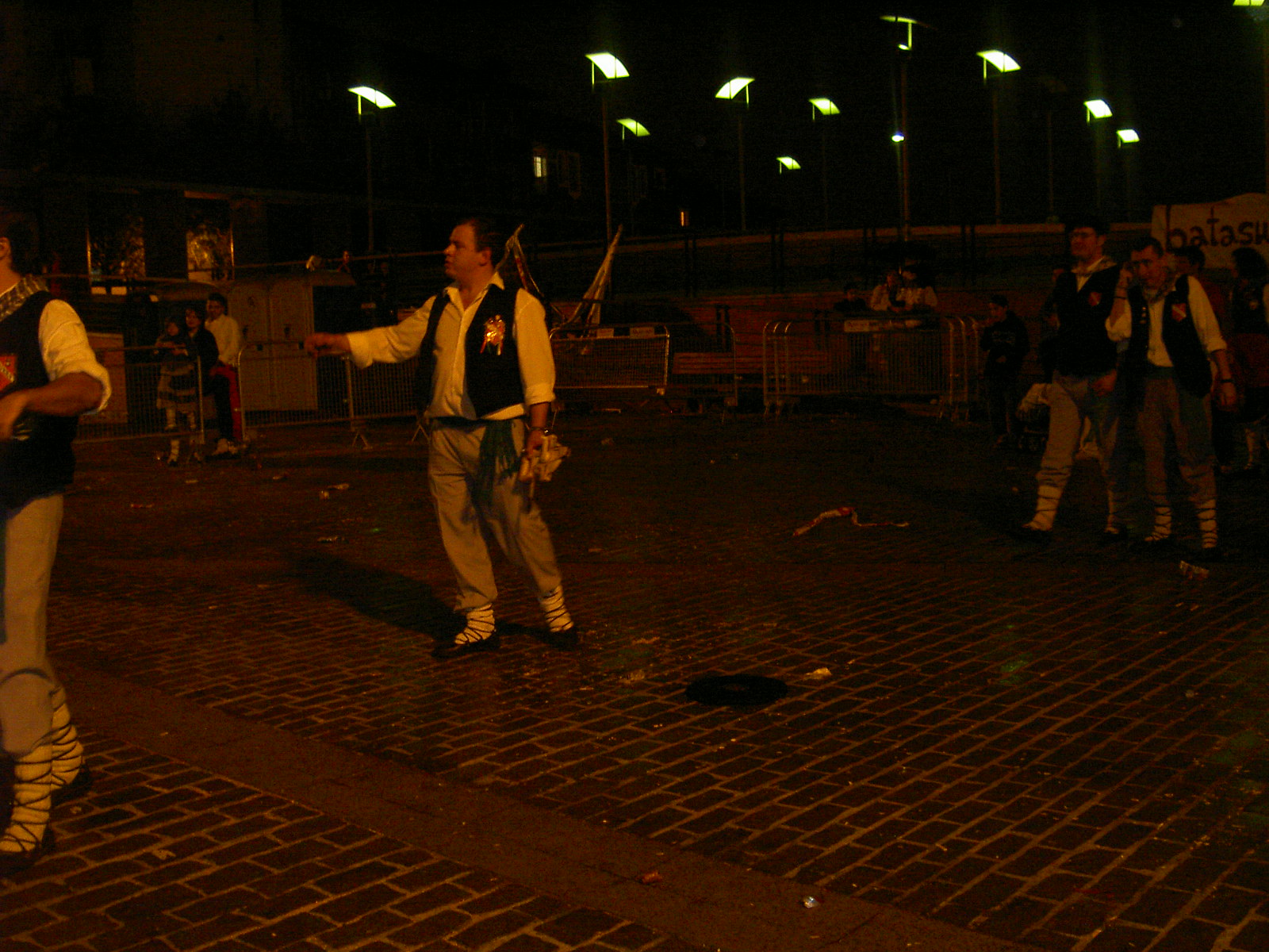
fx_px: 1430
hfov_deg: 47.9
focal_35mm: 39
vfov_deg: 36.8
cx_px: 634
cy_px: 476
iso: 100
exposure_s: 1/59.5
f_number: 2.8
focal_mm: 8
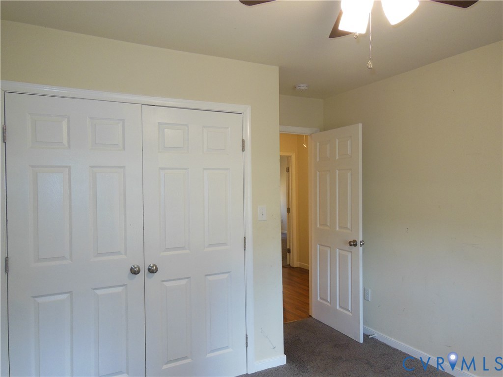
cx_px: 252
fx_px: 363
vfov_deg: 54.9
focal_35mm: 25
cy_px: 188
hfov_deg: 69.4
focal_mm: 4.5
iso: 250
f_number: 3.5
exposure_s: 1/30
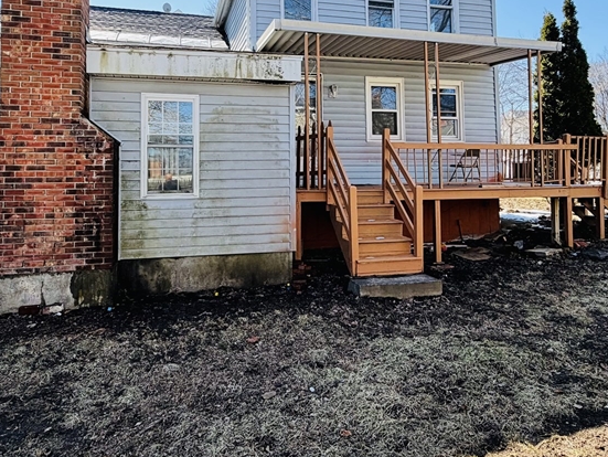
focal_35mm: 26
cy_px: 162
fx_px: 457
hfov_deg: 67.2
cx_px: 289
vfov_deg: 52.4
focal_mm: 2.22
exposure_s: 1/564
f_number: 2.2
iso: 40
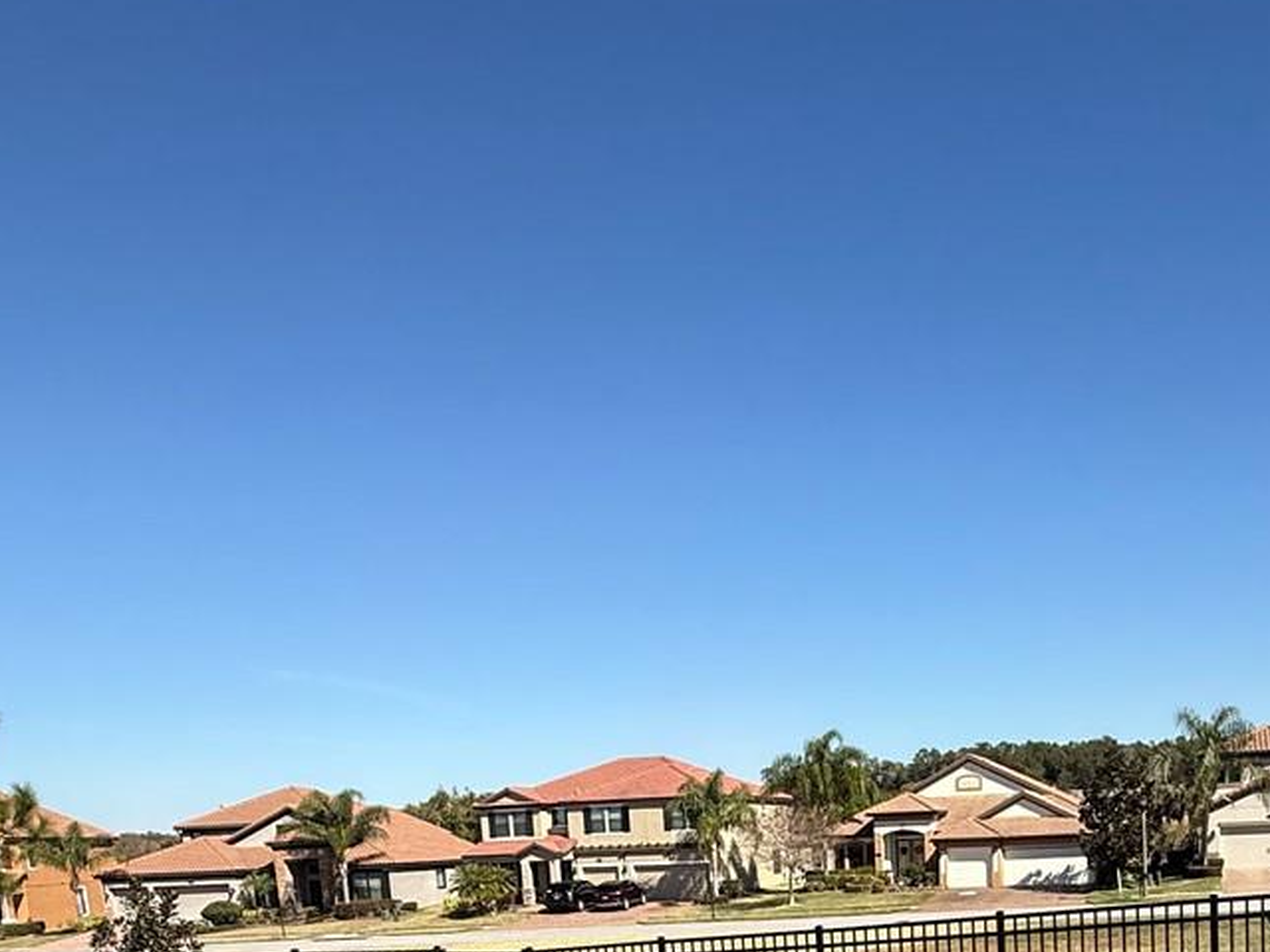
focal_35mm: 35
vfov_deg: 34.6
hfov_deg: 51.4
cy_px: 1067
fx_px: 1284
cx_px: 871
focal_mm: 2.22
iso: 50
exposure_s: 1/2506
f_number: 2.2
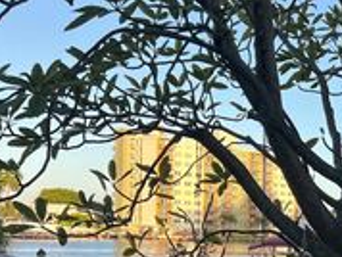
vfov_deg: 19.5
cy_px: 266
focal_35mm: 73
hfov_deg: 24.8
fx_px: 722
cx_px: 379
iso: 50
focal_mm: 5.7
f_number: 1.5
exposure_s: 1/924
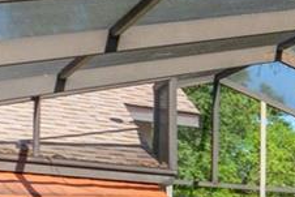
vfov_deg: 12.5
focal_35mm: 106
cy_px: 261
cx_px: 722
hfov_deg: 13.6
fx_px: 869
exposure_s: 1/1000
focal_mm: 10
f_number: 7.1
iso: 400
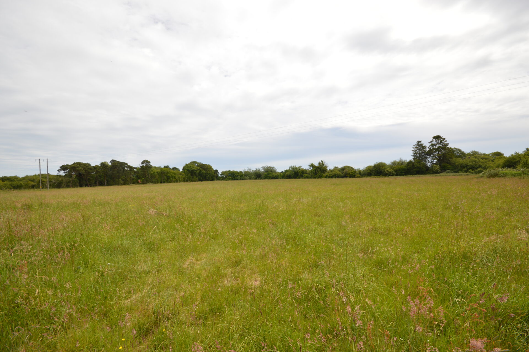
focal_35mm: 15
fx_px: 220
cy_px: 176
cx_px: 264
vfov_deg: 77.2
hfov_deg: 100.4
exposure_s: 1/200
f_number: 9
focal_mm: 10
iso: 100
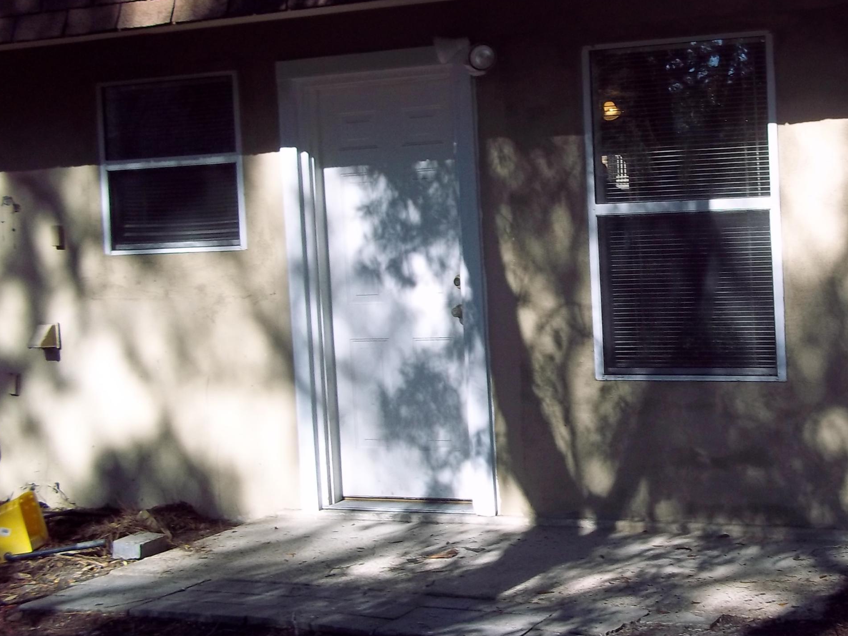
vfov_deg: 25.6
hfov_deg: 33.2
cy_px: 248
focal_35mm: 57
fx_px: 1396
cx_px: 624
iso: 100
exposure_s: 1/640
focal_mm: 6.5
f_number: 3.1
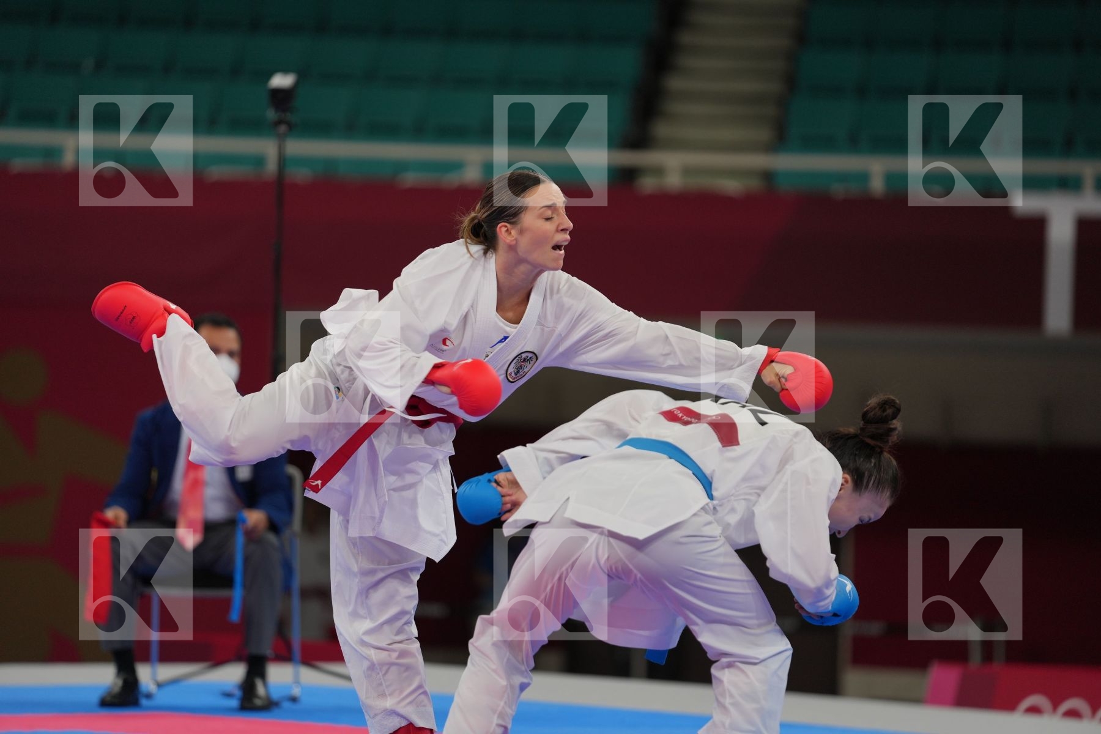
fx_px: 6116
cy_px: 367
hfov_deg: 10.3
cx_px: 550
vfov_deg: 6.9
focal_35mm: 200
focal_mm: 200
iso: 500
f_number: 2.8
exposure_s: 1/1000
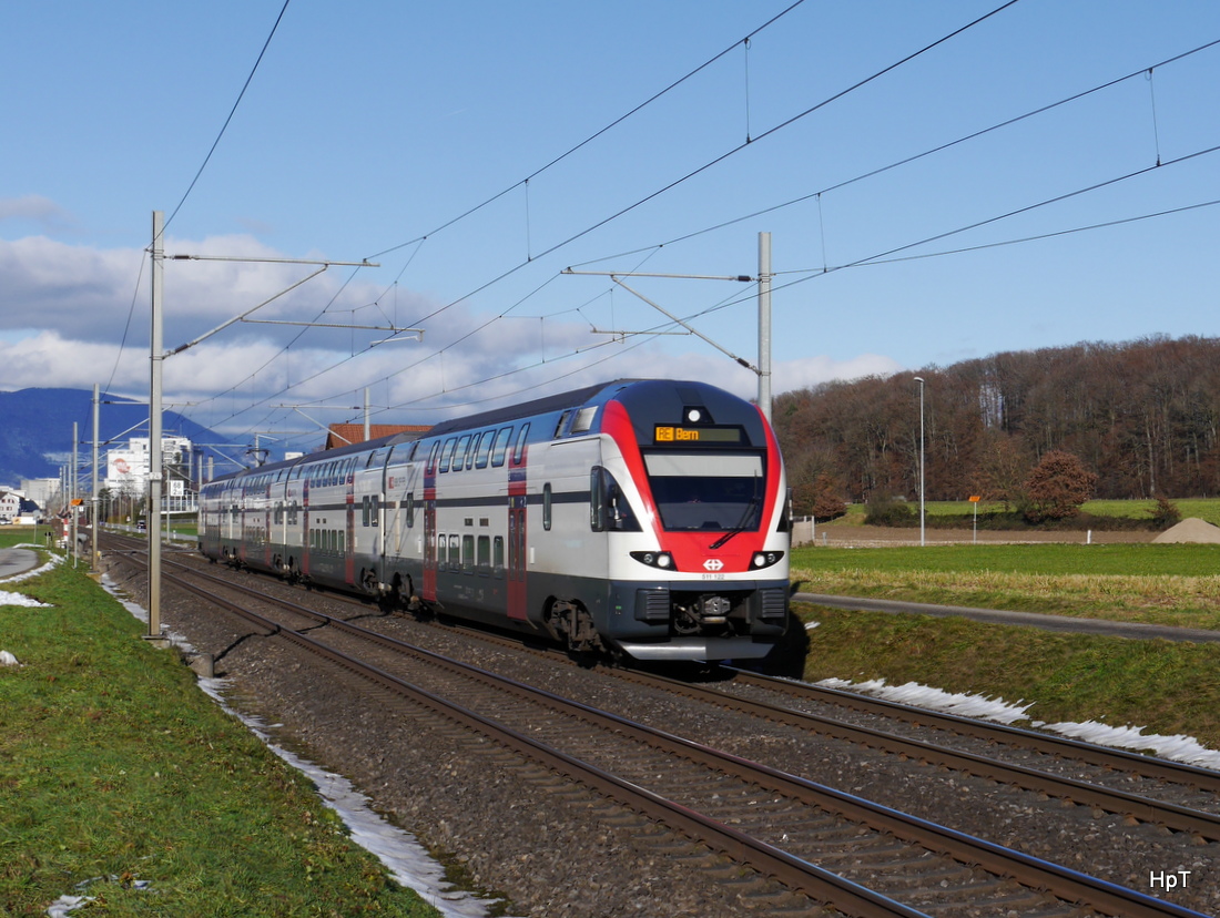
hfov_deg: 42.9
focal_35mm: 44
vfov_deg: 32.9
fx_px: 1553
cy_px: 459
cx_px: 610
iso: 160
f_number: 9
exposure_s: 1/500
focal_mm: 22
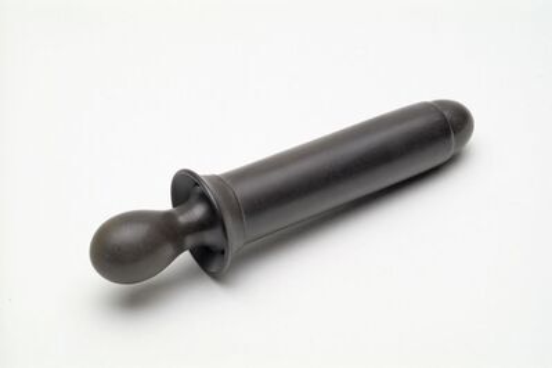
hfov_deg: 22.6
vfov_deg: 15.2
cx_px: 276
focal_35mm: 90
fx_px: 1380
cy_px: 184
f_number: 19
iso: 100
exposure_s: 1/90
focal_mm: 60
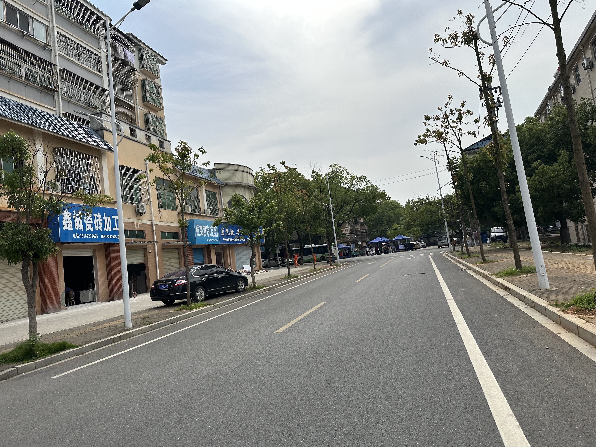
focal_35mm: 24
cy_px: 224
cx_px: 298
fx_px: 413
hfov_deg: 71.6
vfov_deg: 56.8
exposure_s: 1/7576
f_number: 1.78
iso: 80
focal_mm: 6.86
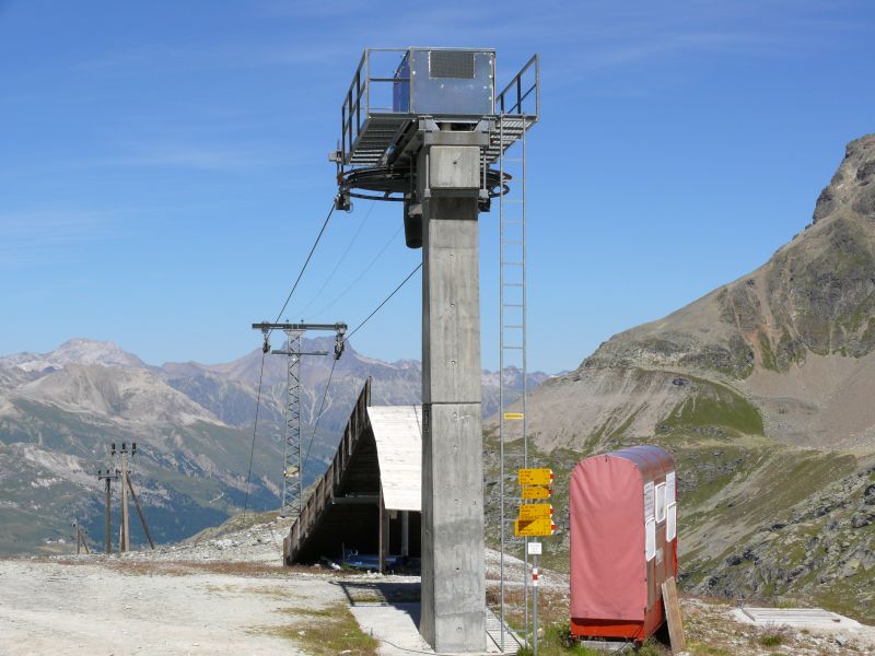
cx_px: 438
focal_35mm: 68
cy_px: 328
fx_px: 1719
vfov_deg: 21.6
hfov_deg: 28.6
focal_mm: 14.3
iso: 100
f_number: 7.1
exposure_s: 1/500
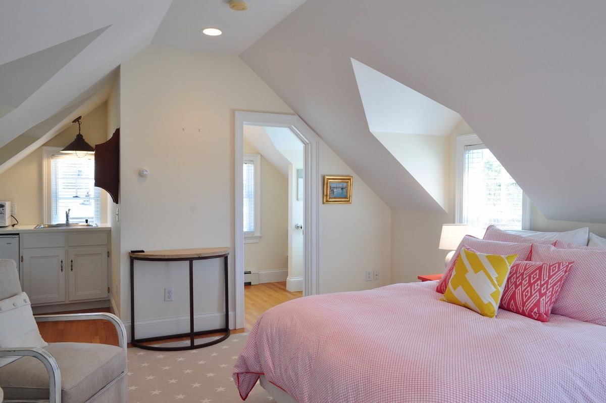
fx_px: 454
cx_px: 303
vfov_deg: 47.8
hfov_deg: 67.4
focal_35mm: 27
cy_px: 202
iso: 200
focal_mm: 18
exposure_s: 1/13
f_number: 11
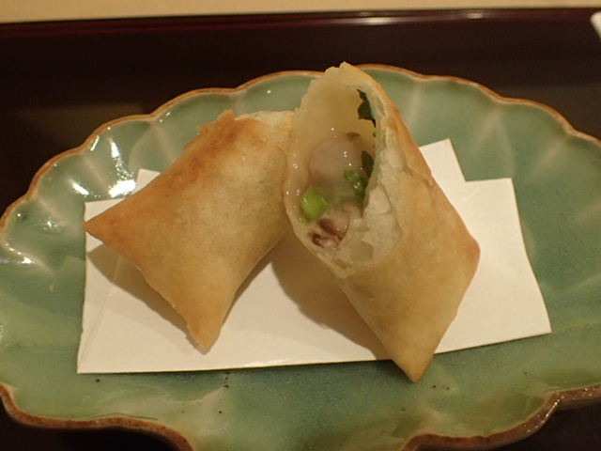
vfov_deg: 46.8
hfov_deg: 60.0
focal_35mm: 30
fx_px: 521
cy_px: 226
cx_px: 300
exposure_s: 1/50
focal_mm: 5.5
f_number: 2.3
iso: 800
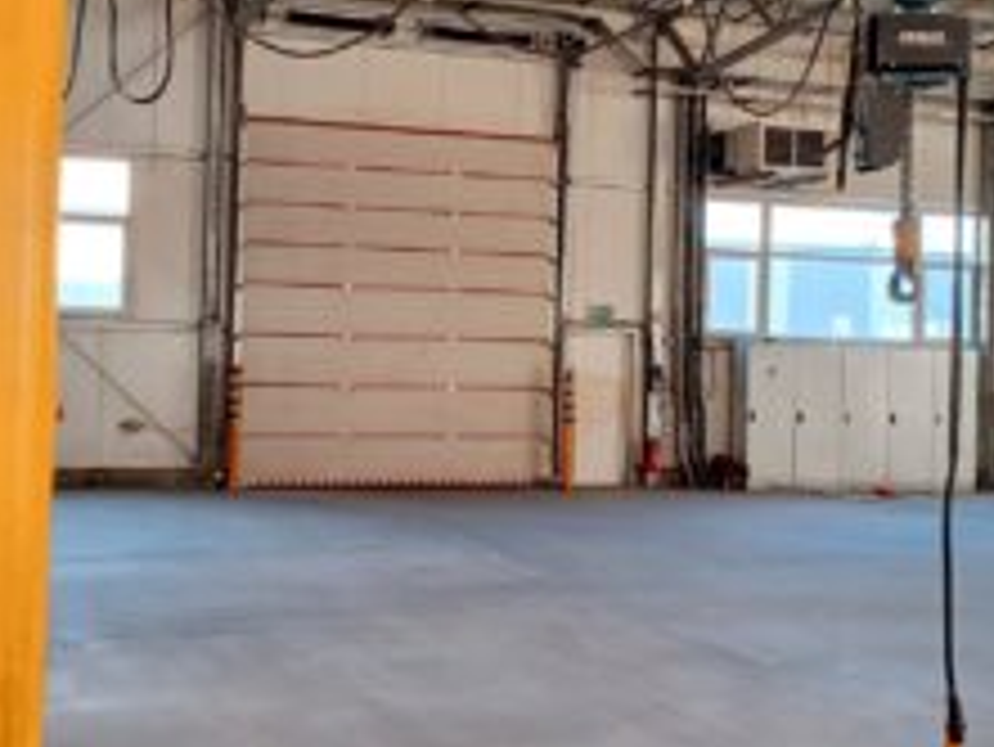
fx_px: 1465
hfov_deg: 37.4
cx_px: 540
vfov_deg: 28.4
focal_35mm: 51
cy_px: 252
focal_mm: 4.6
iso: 320
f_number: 1.8
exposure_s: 1/50
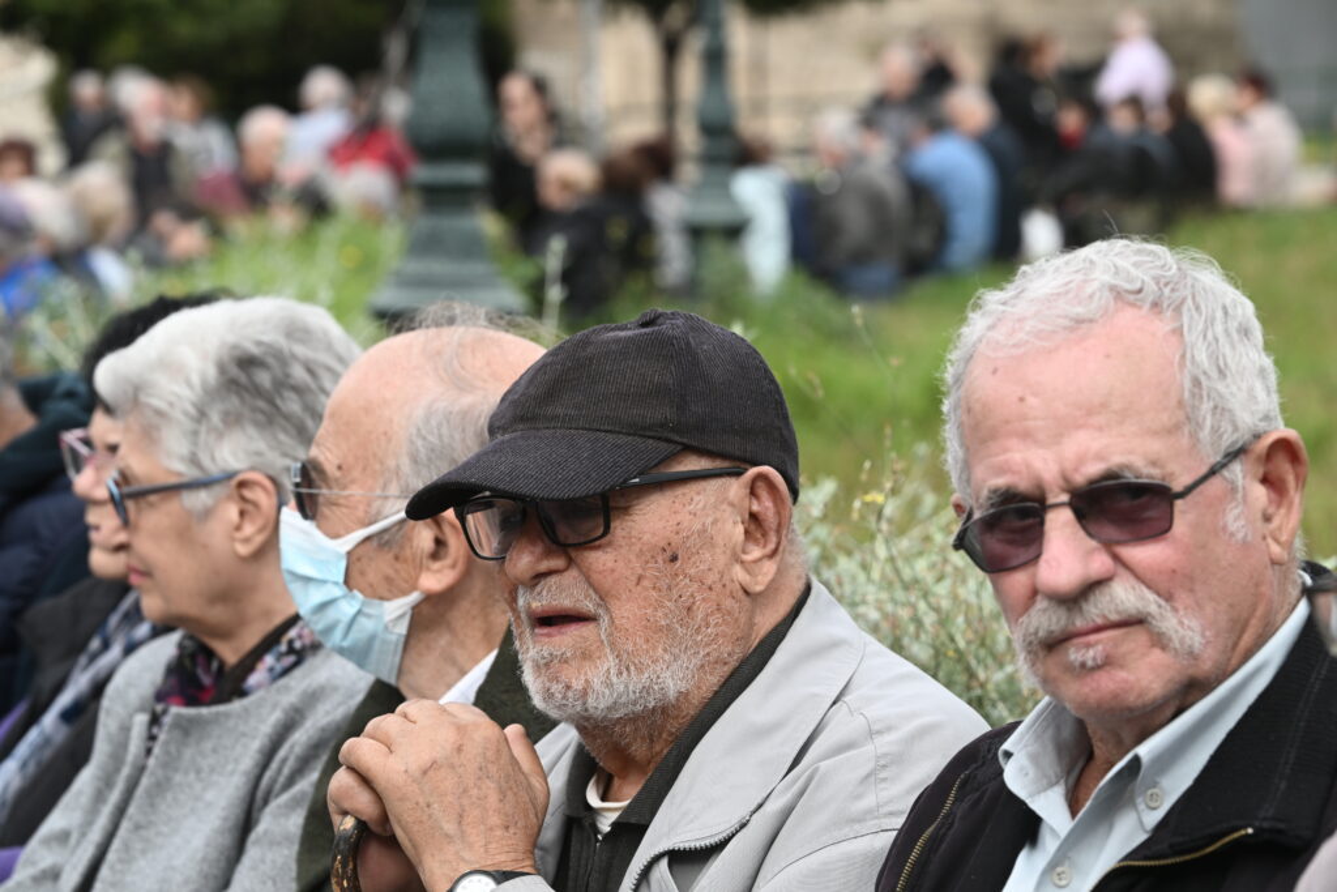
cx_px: 668
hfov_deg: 15.8
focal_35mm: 130
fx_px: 4828
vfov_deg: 10.6
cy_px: 446
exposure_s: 1/400
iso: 400
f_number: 8
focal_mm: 130
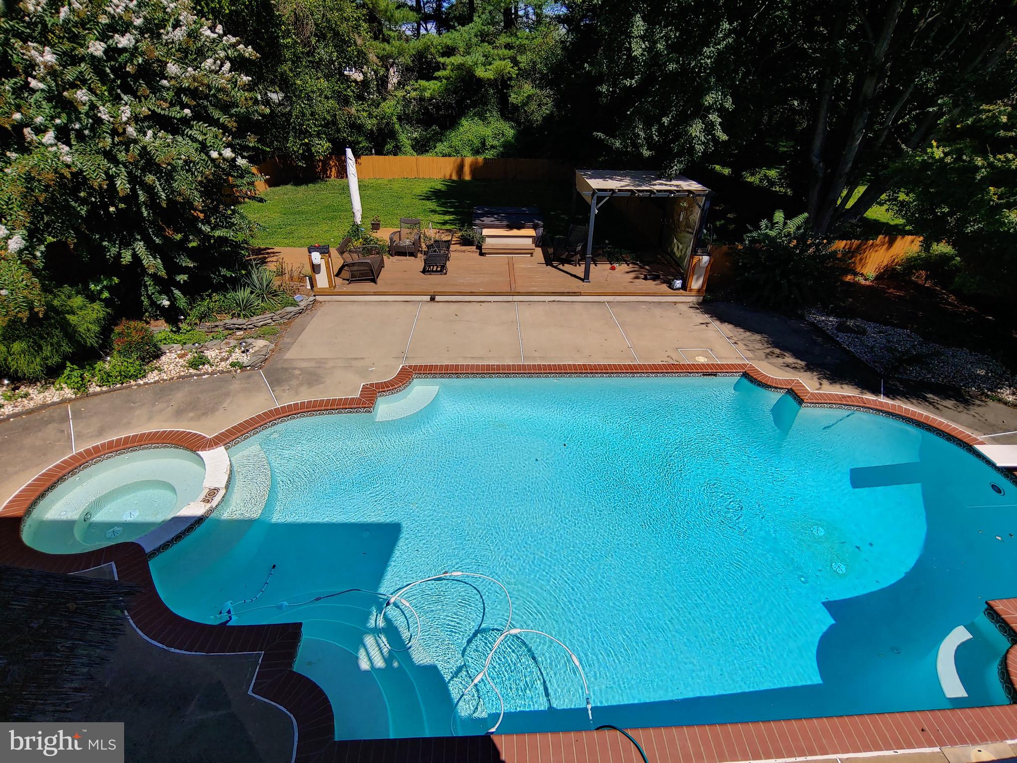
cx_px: 508
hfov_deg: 94.5
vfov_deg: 78.1
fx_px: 470
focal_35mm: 16
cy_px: 382
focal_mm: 2.18
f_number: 1.9
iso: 50
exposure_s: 1/2174
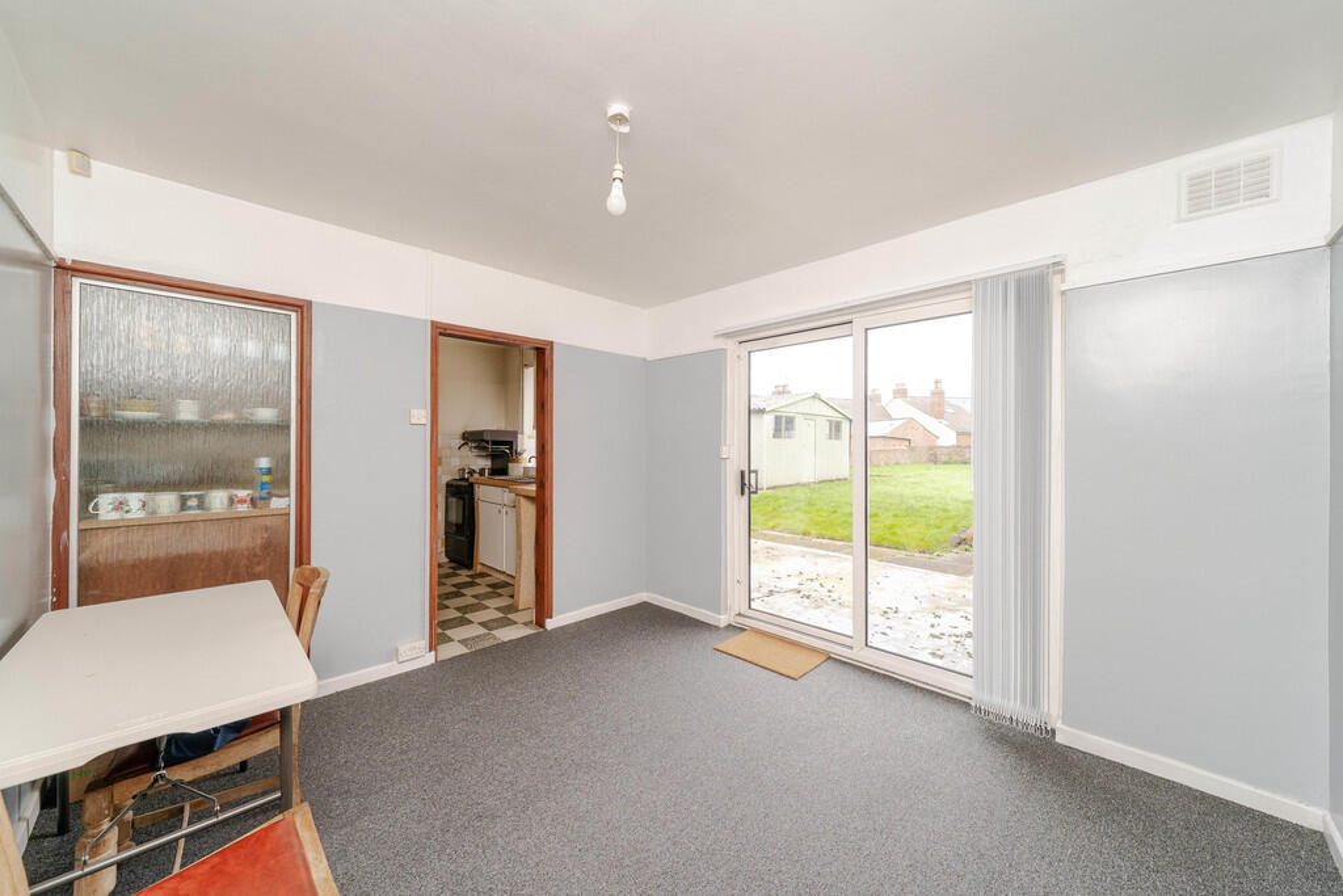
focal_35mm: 13
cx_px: 672
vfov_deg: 85.4
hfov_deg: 108.3
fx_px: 485
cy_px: 448
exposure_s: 1/60
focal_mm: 13
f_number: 5.6
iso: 320
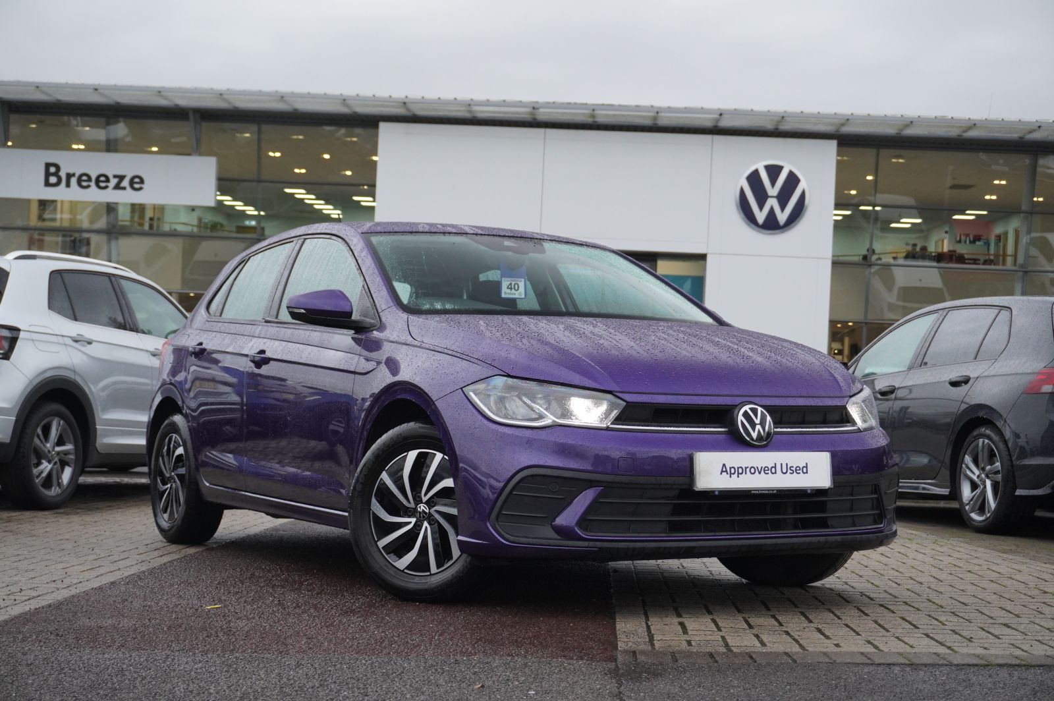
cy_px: 350
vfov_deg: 23.7
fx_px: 1667
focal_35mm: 57
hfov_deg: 35.1
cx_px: 527
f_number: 5.6
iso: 1250
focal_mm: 38
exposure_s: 1/160
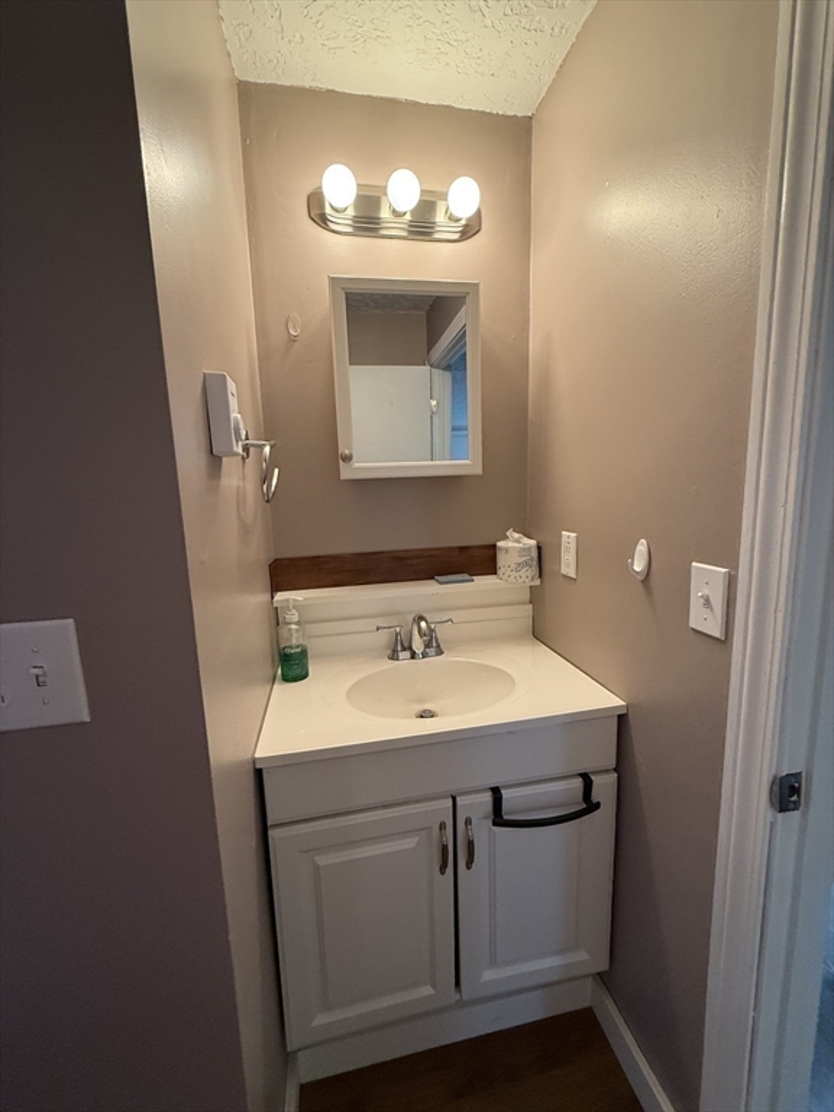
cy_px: 556
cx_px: 417
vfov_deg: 102.1
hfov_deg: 85.7
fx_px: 450
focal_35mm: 14
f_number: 2.2
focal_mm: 2.22
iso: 320
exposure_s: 1/60
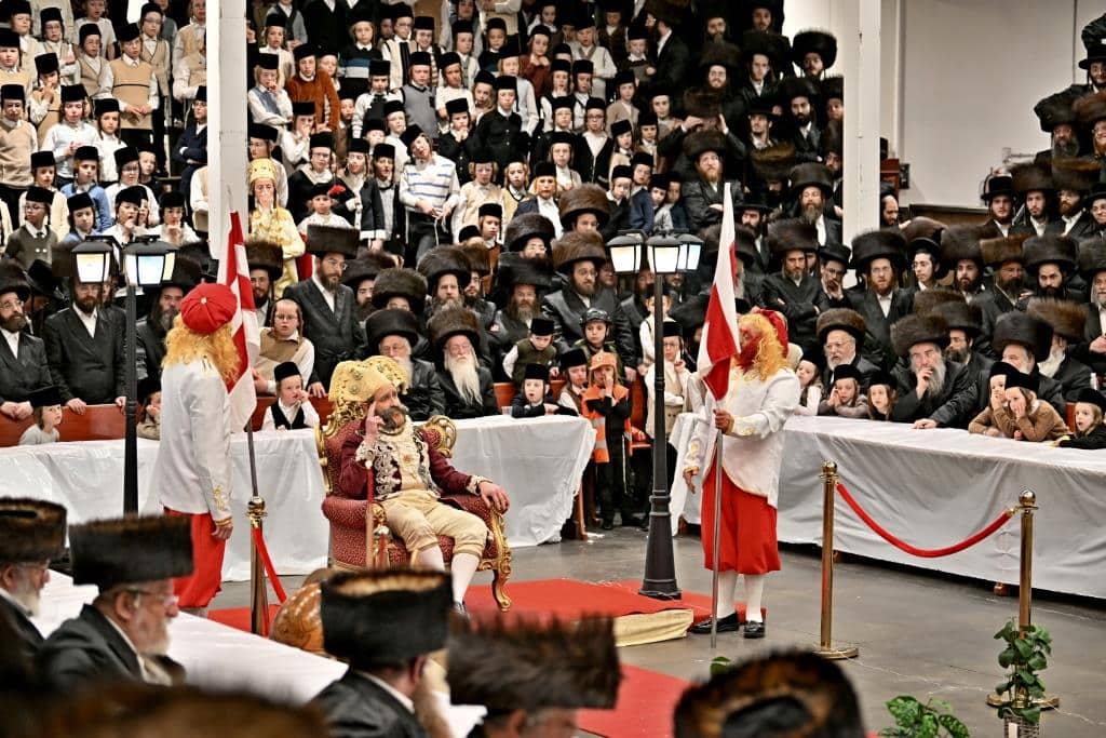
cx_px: 553
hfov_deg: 22.1
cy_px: 369
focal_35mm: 92
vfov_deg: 14.9
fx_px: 2827
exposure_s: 1/320
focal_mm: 92
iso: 320
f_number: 2.8
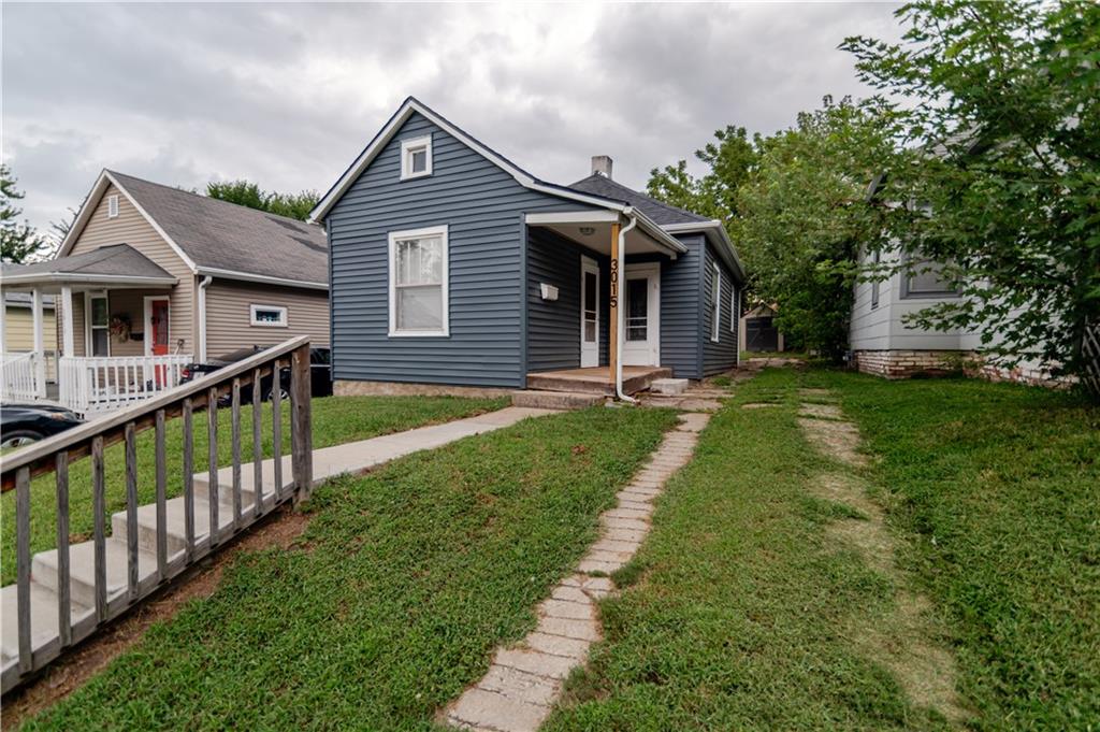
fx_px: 488
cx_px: 550
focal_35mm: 16
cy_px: 366
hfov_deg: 96.8
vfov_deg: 73.7
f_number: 2.8
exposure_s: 1/320
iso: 160
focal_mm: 16
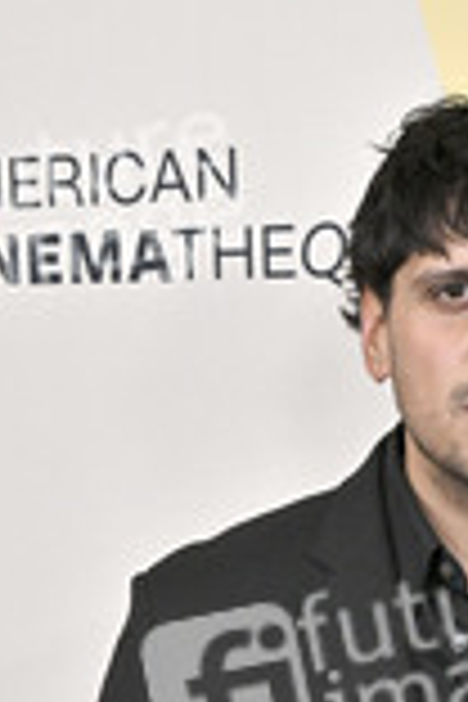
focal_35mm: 167
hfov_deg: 8.2
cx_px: 504
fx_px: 3256
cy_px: 896
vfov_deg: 12.0
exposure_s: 1/320
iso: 2000
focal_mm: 65
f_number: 6.3
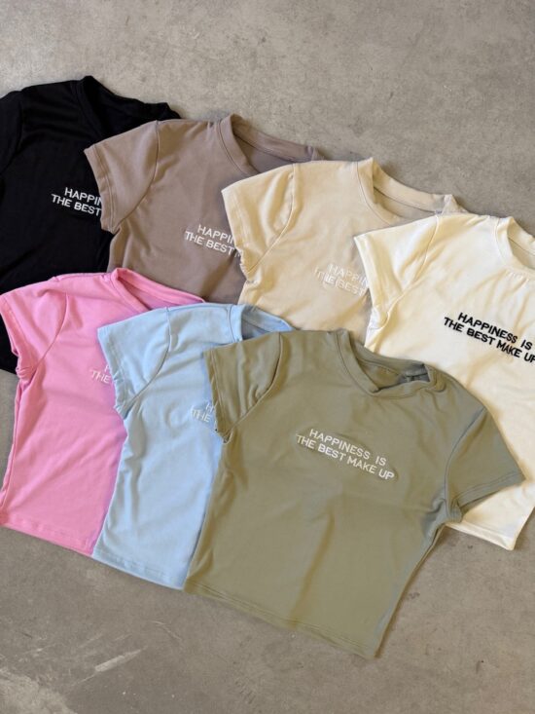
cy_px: 357
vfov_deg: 71.6
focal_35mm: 24
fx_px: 494
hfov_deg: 56.8
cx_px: 268
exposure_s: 1/109
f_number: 1.78
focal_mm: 6.76
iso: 200
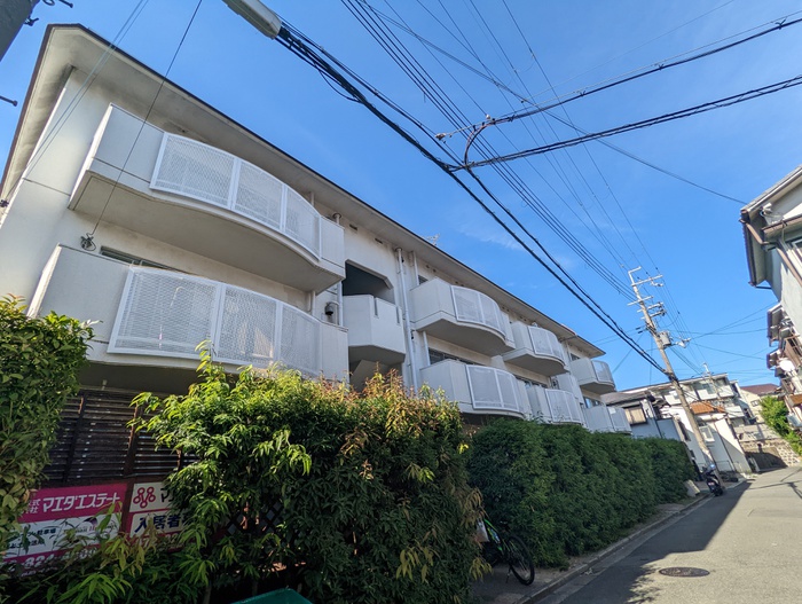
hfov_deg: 94.4
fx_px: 371
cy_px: 302
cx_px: 401
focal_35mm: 16
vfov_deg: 78.2
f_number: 2.2
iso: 49
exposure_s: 1/1134
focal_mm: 2.35
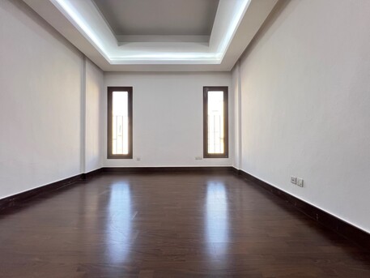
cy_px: 139
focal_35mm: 13
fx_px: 139
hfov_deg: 106.2
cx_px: 185
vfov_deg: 89.9
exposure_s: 1/100
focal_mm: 1.57
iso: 200
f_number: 1.8
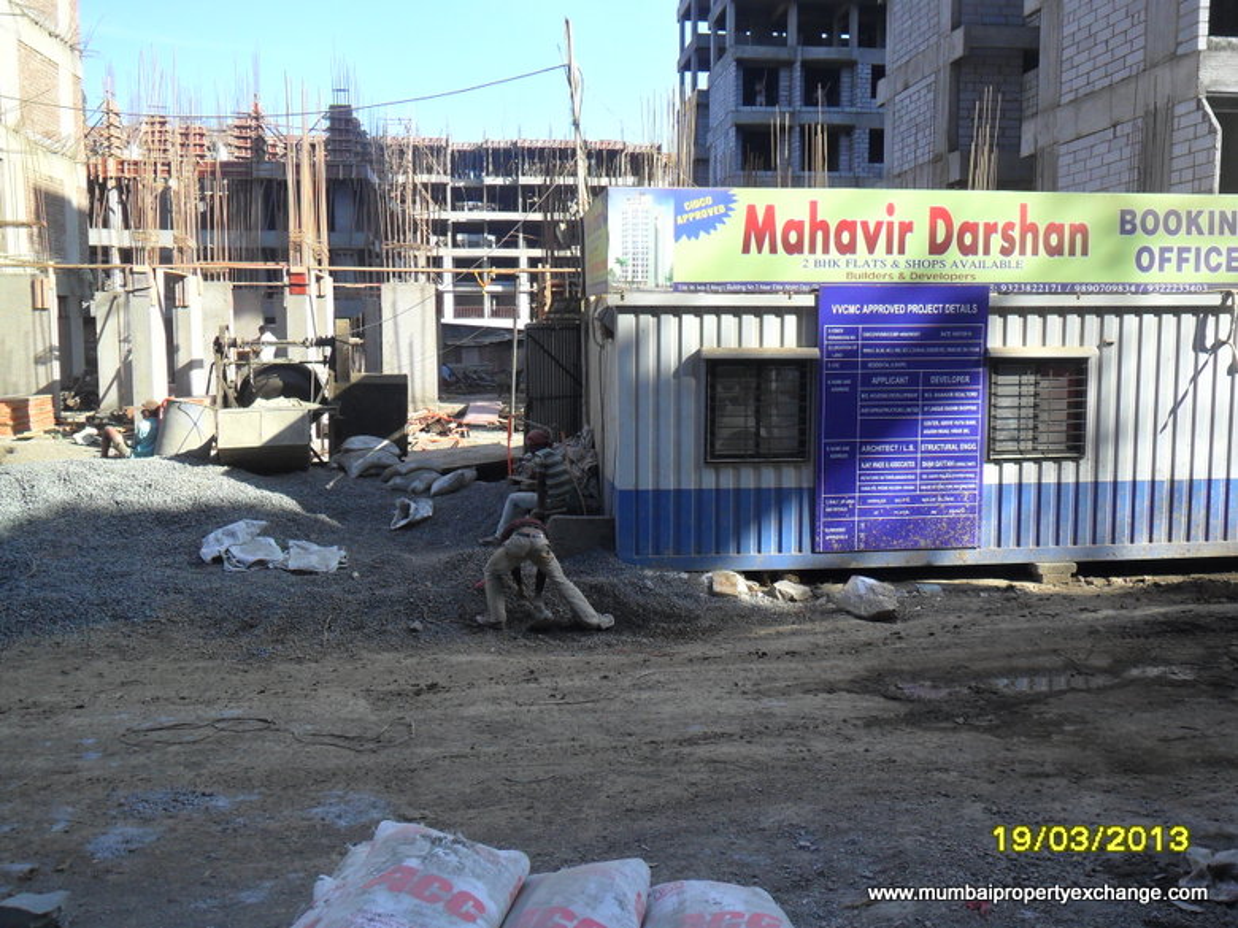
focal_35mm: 32
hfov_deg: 56.8
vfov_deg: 44.2
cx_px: 619
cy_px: 464
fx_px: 1144
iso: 100
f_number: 3.7
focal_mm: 5.7
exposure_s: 1/350
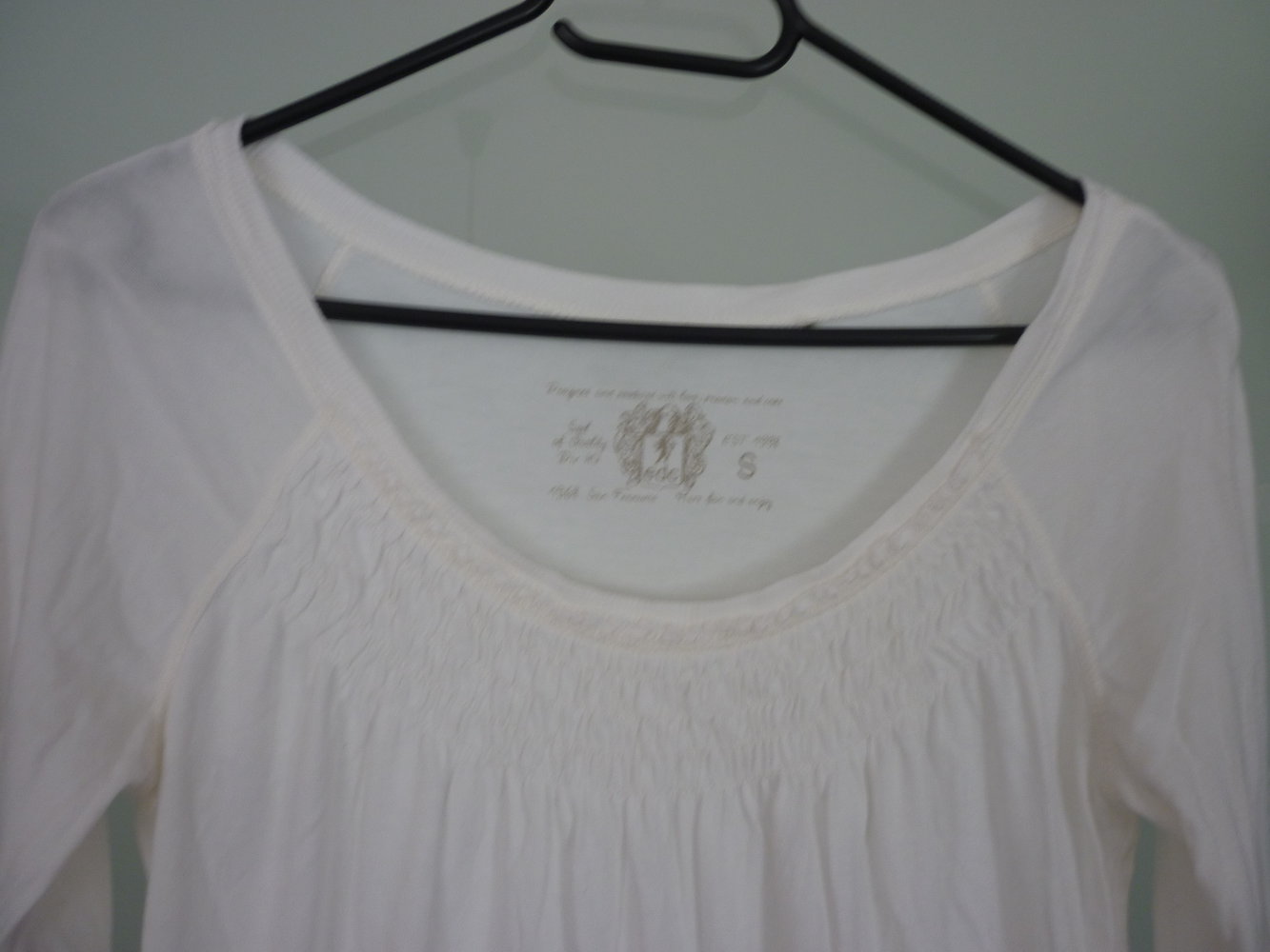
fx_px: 1211
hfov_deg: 55.3
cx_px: 635
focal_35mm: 33
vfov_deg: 43.0
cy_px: 476
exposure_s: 1/30
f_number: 2.8
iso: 100
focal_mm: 5.5
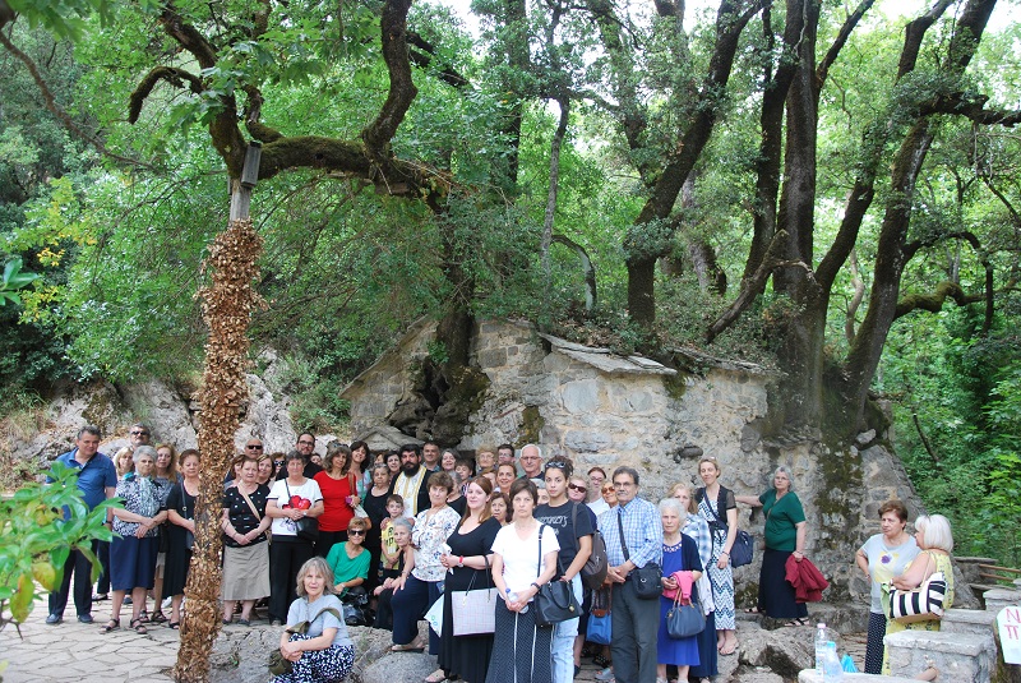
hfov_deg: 53.1
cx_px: 510
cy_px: 342
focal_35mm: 36
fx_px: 1022
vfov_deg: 36.9
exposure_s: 1/60
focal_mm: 24
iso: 200
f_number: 4
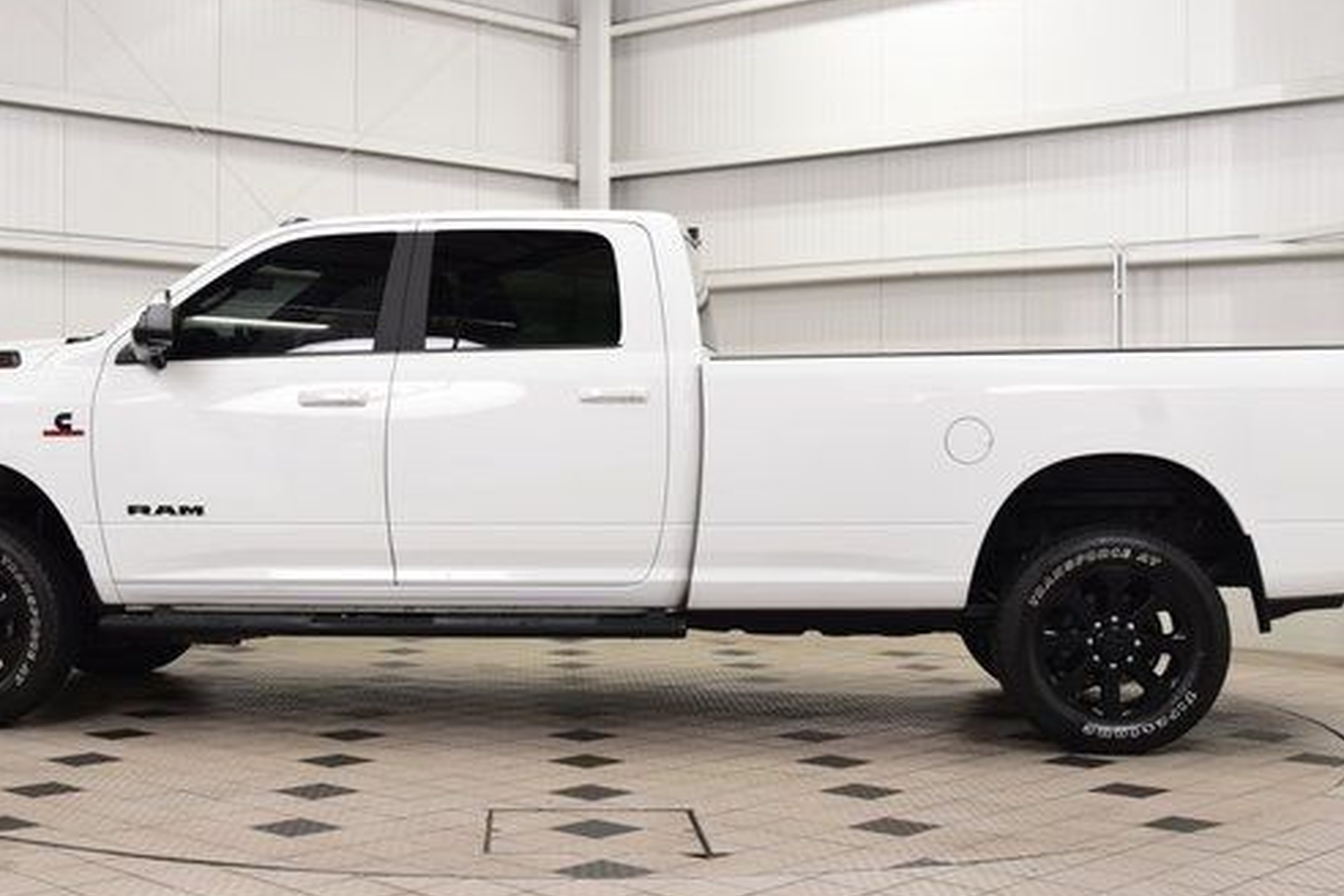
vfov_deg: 25.7
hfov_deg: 37.7
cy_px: 466
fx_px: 1965
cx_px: 604
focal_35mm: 53
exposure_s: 1/60
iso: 1100
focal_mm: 27
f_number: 8
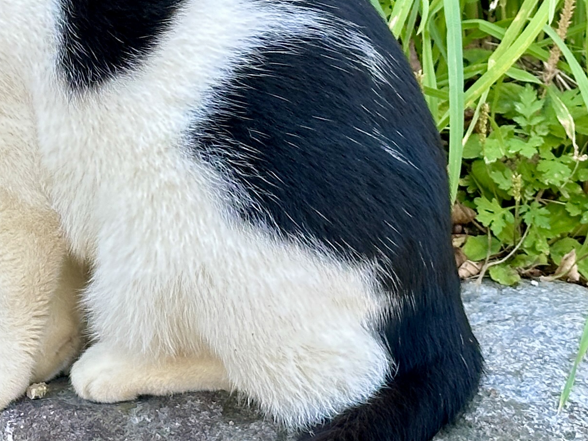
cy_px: -22
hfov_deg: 12.3
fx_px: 2701
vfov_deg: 9.3
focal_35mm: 159
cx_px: -6
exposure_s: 1/183
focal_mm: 6.86
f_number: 1.78
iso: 50
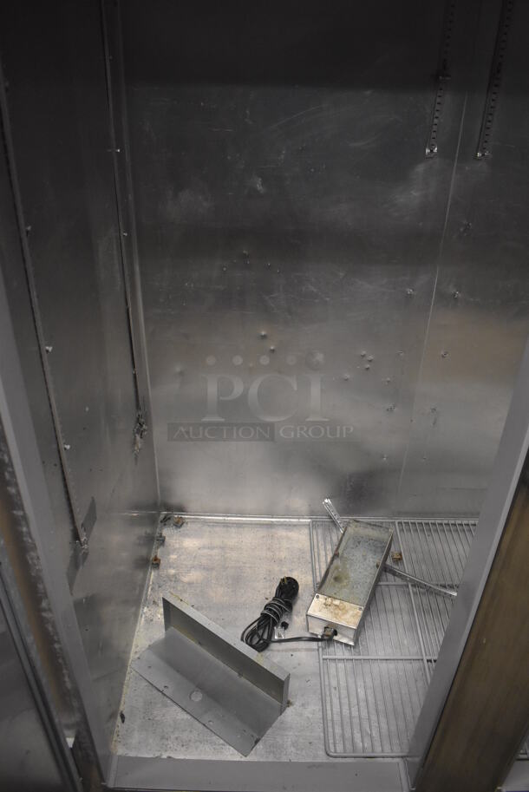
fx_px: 594
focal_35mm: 27
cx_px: 264
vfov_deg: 67.3
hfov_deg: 48.0
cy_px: 396
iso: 2500
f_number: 3.5
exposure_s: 1/125
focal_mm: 18
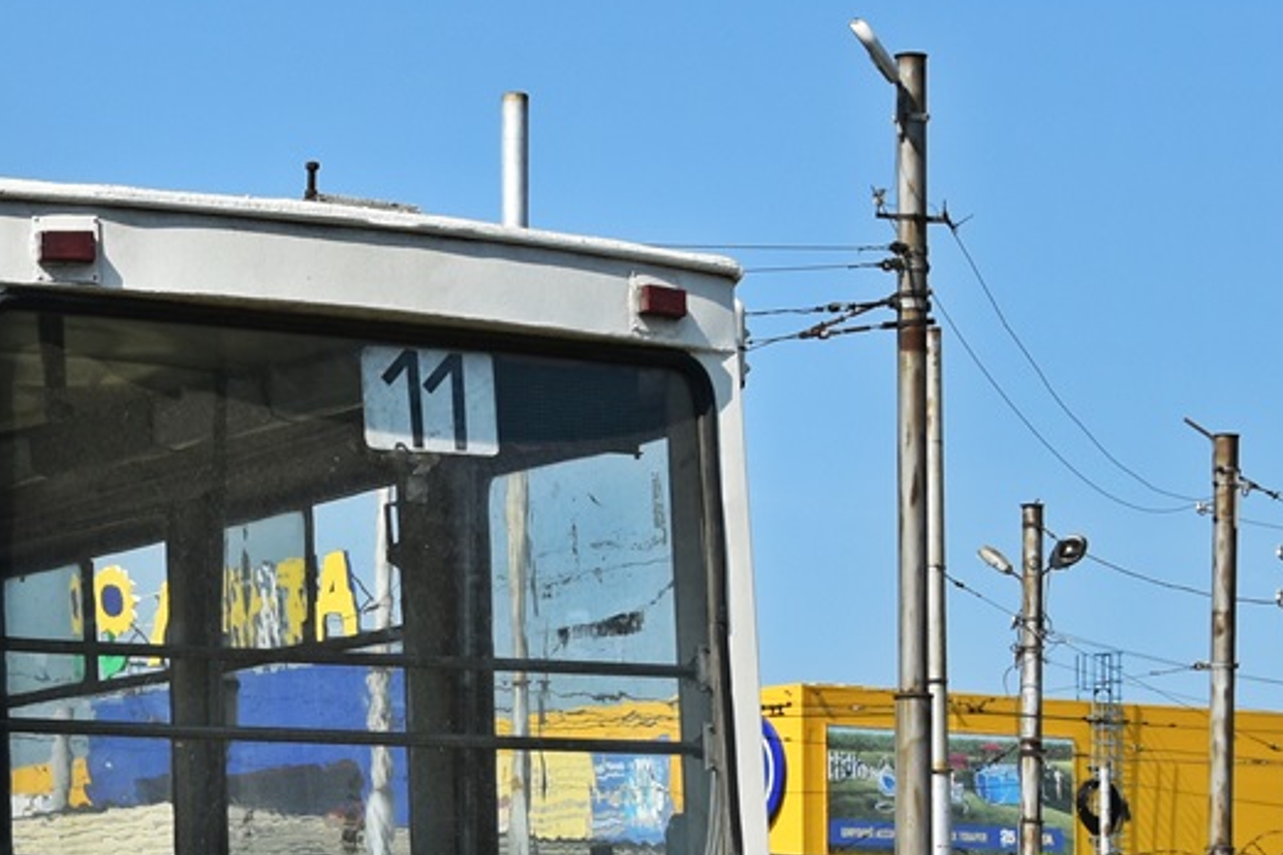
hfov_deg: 22.2
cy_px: 872
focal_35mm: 86
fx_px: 3070
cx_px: -165
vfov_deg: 15.5
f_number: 8
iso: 140
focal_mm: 25
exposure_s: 1/500
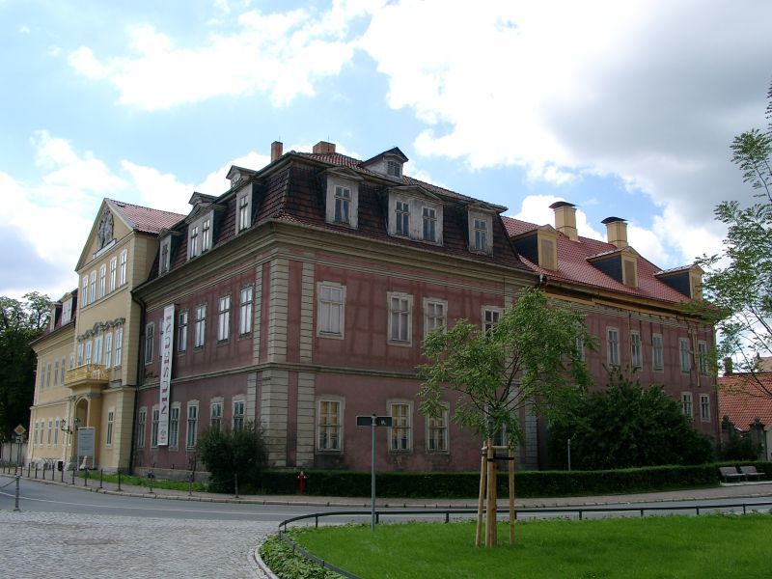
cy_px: 290
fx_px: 758
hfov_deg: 54.0
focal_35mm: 34
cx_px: 386
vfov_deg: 41.8
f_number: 4
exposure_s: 1/621
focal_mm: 7.13
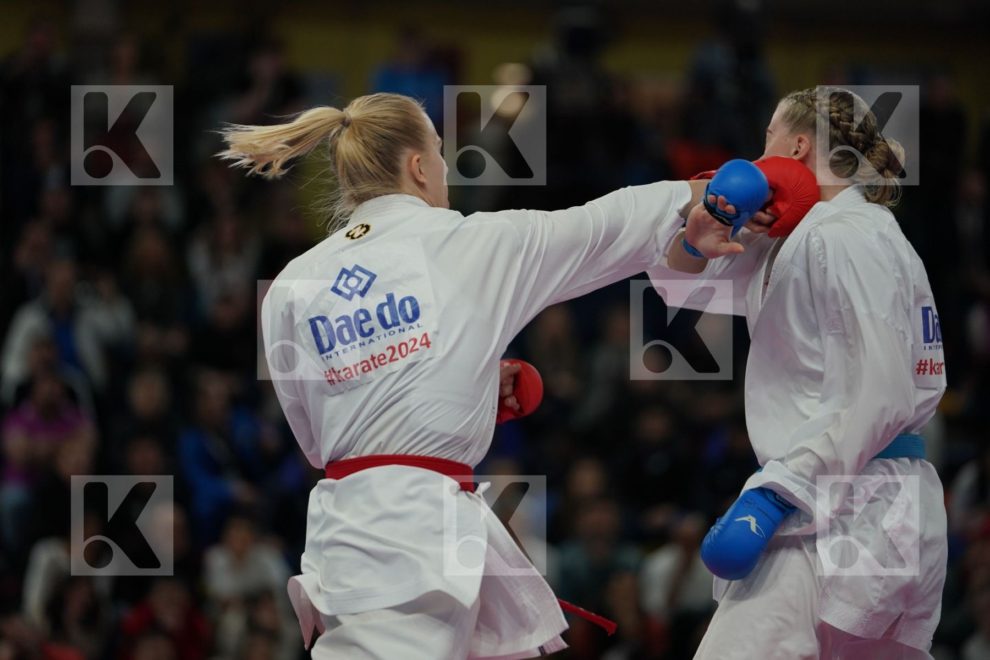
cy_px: 330
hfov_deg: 10.4
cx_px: 495
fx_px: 5445
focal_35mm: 198
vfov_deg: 6.9
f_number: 2.8
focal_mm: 198
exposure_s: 1/1000
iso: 1000
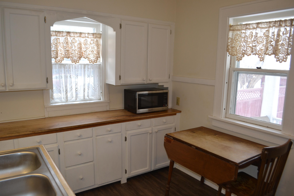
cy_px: 98
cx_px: 147
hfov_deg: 67.4
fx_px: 220
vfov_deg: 47.9
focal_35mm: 27
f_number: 4
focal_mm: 18
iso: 400
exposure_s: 1/60
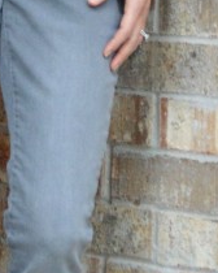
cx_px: 8
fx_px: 4436
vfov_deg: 3.5
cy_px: -69
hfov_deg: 2.8
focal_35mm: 550
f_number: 4.5
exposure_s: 1/125
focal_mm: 80
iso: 1250
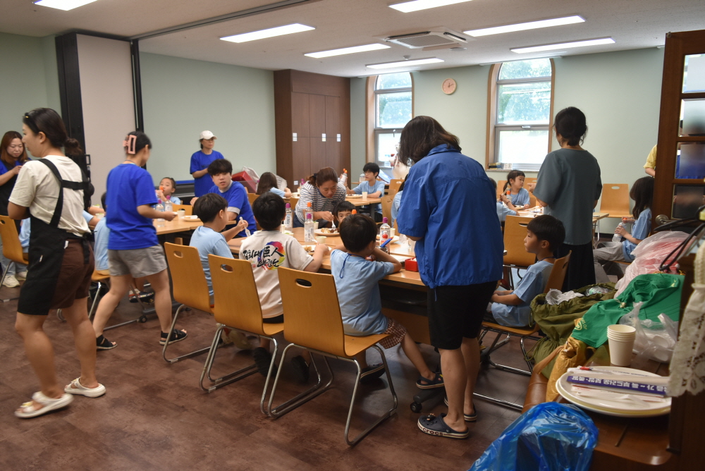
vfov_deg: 48.0
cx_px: 352
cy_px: 236
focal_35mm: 27
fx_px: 529
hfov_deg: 67.4
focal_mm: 18
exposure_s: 1/60
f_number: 4
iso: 400
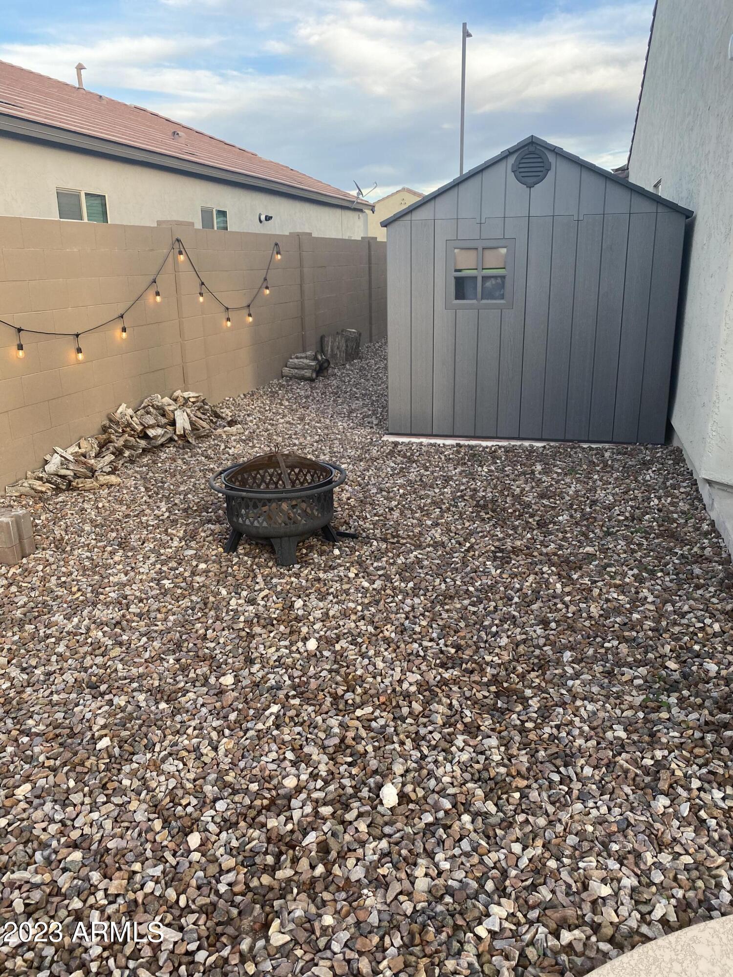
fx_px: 734
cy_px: 488
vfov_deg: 67.3
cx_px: 366
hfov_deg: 53.1
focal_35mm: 26
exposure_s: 1/242
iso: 32
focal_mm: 4.25
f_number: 1.8
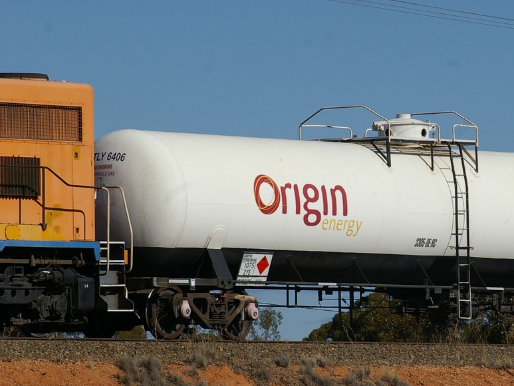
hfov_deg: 5.5
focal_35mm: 358
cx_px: 395
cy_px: 231
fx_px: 5317
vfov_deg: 4.2
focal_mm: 150
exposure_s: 1/750
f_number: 9.5
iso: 200
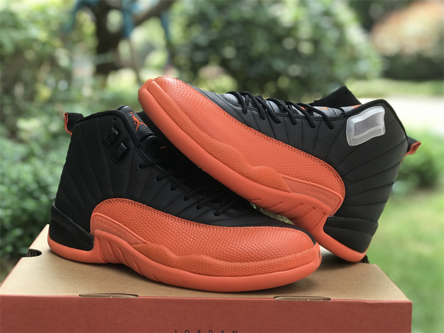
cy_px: 166
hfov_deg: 33.8
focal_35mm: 57
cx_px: 222
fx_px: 731
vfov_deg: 25.7
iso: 32
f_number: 2.8
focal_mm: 6.6
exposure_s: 1/100
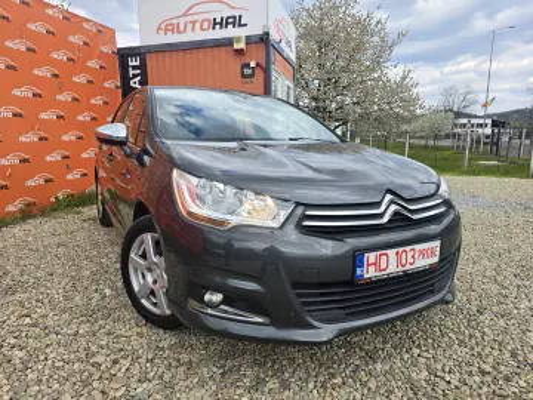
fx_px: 354
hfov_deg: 73.9
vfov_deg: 58.9
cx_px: 266
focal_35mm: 23
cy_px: 200
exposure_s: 1/314
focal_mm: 6.3
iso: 12
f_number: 1.7
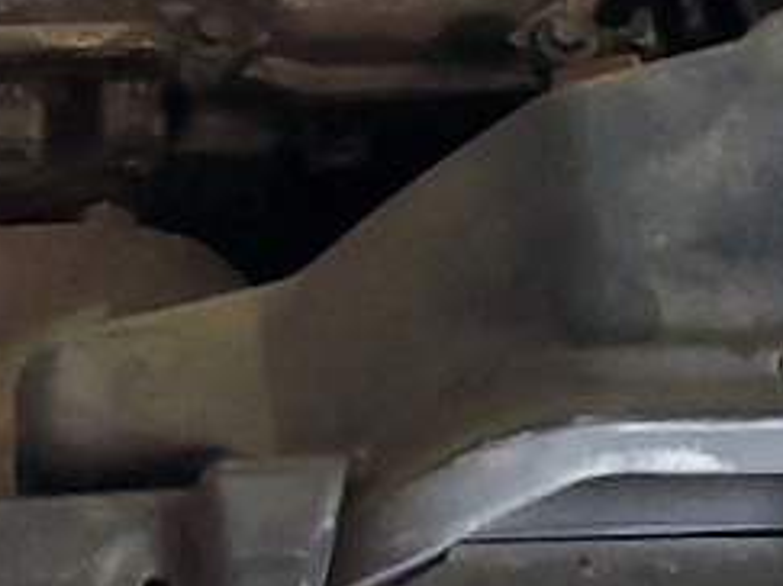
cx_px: 103
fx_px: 3866
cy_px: -97
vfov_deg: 8.6
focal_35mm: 171
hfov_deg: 11.5
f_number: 1.5
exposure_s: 1/60.2
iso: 282
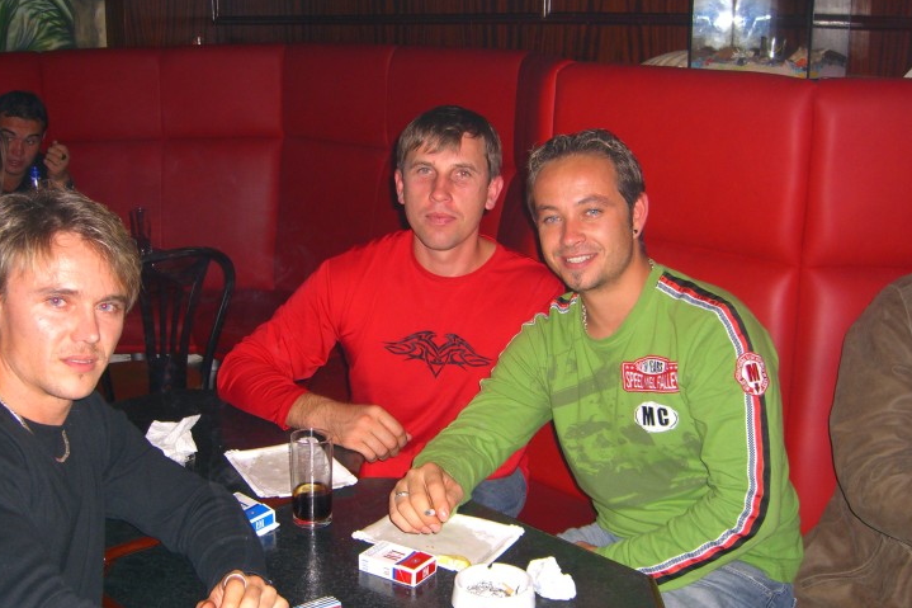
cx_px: 415
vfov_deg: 30.5
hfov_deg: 44.5
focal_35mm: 44
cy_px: 308
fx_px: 1114
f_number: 2.8
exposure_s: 1/60
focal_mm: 7.9
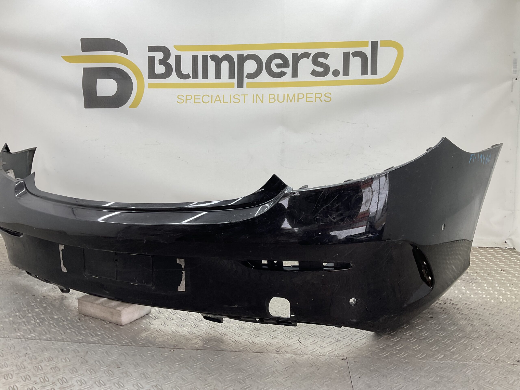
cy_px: 195
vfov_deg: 48.2
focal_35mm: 29
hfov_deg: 61.7
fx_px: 436
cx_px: 260
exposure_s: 1/120
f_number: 1.8
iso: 25
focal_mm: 3
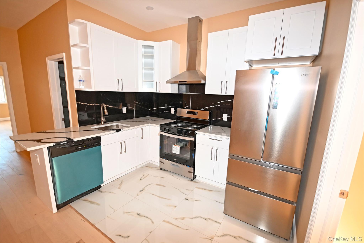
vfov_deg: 77.3
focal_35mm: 15
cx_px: 182
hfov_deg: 100.4
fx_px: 152
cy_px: 122
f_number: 4
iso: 560
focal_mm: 10
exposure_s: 1/60
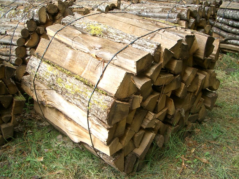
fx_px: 249
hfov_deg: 51.4
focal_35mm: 36
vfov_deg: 39.7
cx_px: 120
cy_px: 89
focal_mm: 5.8
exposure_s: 1/50
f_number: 2.6
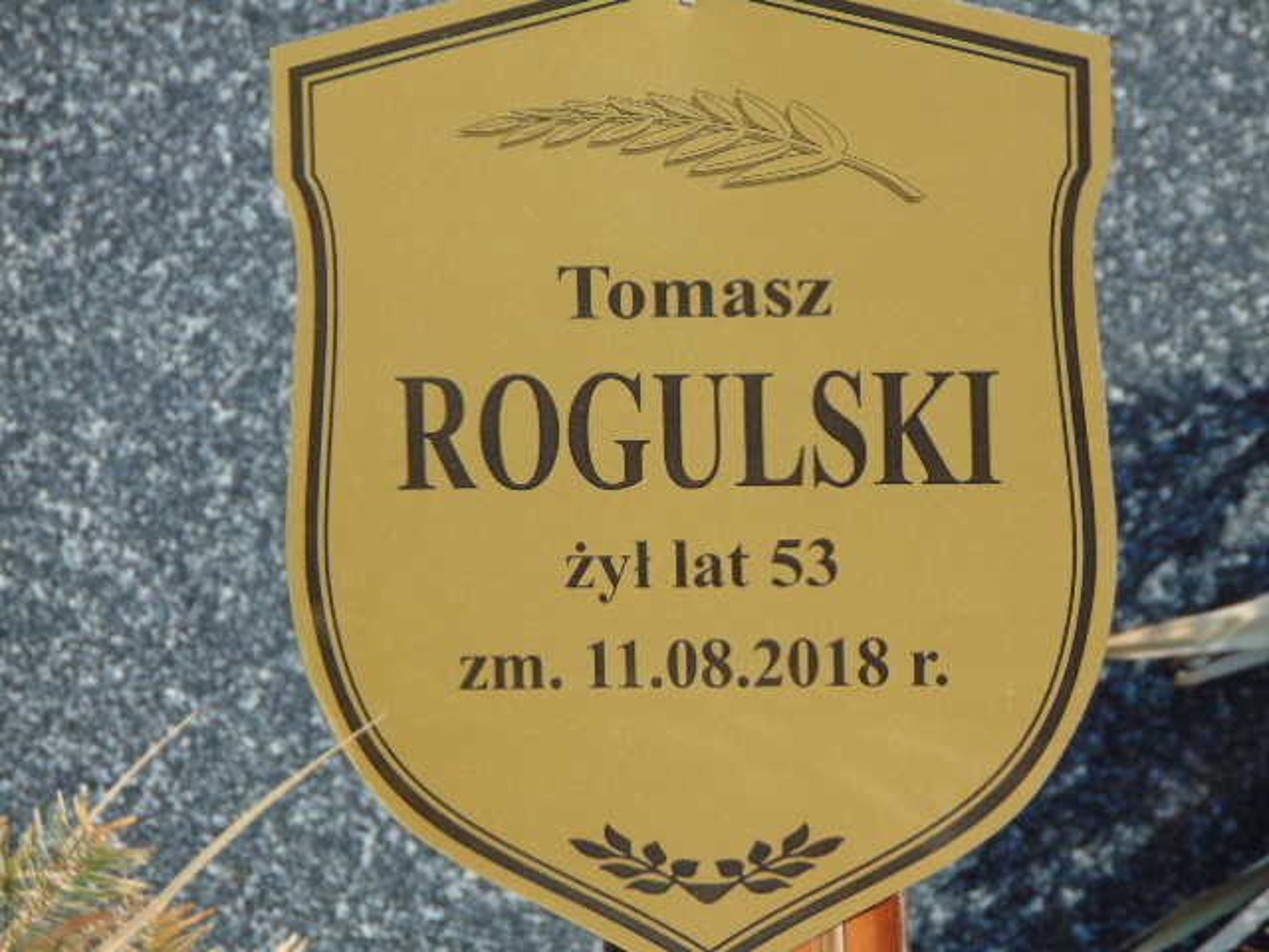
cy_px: 476
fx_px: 13894
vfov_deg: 3.9
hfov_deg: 5.2
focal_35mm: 379
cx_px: 634
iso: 80
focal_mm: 68
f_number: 4.2
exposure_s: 1/320
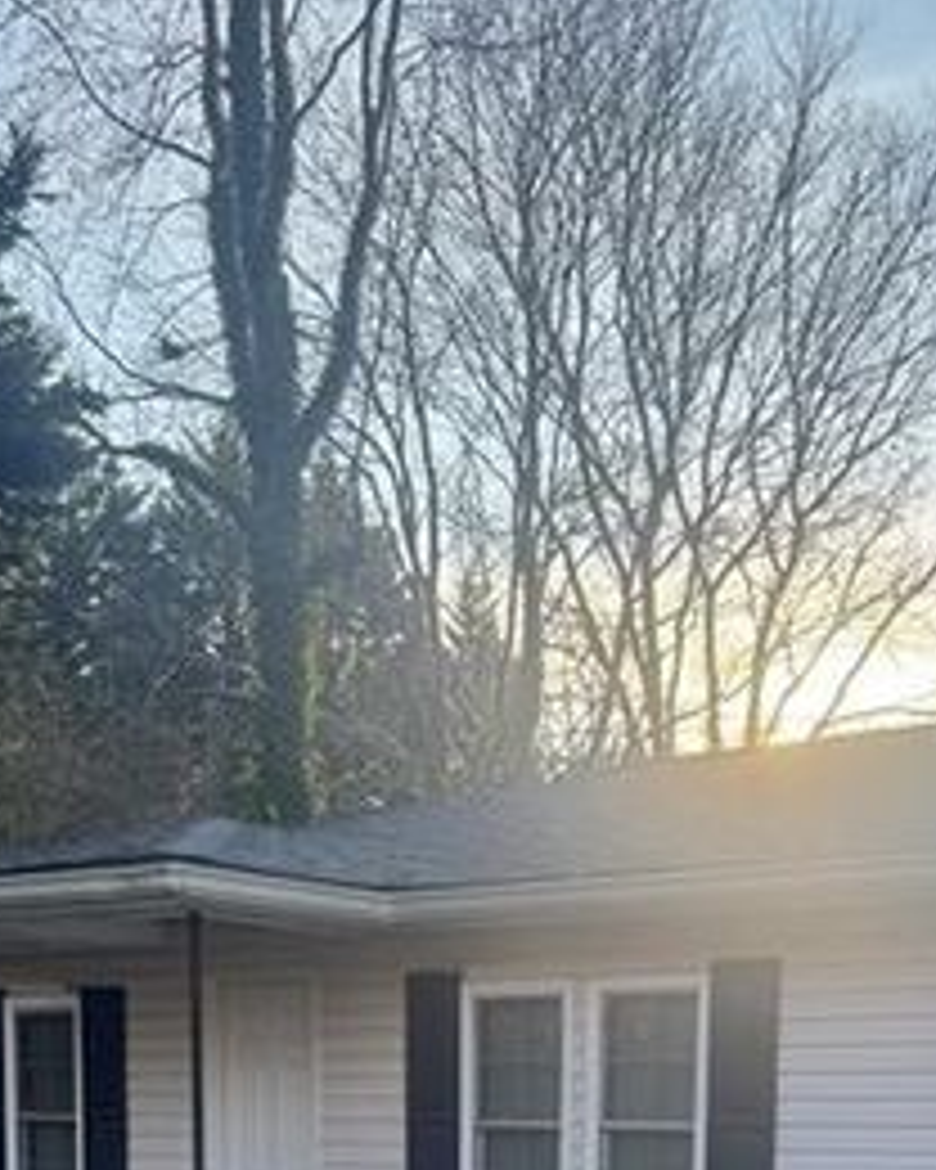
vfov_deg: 27.8
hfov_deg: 25.1
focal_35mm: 60
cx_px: 693
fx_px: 2078
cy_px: 1384
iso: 80
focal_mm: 6.76
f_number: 1.78
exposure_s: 1/832
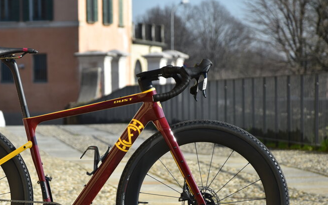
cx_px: 85
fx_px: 1940
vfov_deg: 6.0
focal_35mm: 217
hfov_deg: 9.6
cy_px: 165
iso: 200
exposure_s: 1/800
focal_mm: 90
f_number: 7.1
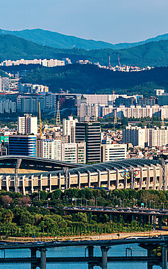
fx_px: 3038
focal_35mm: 415
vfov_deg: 5.1
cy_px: 134
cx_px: 109
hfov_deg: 3.2
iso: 64
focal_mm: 270
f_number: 10
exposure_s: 1/160
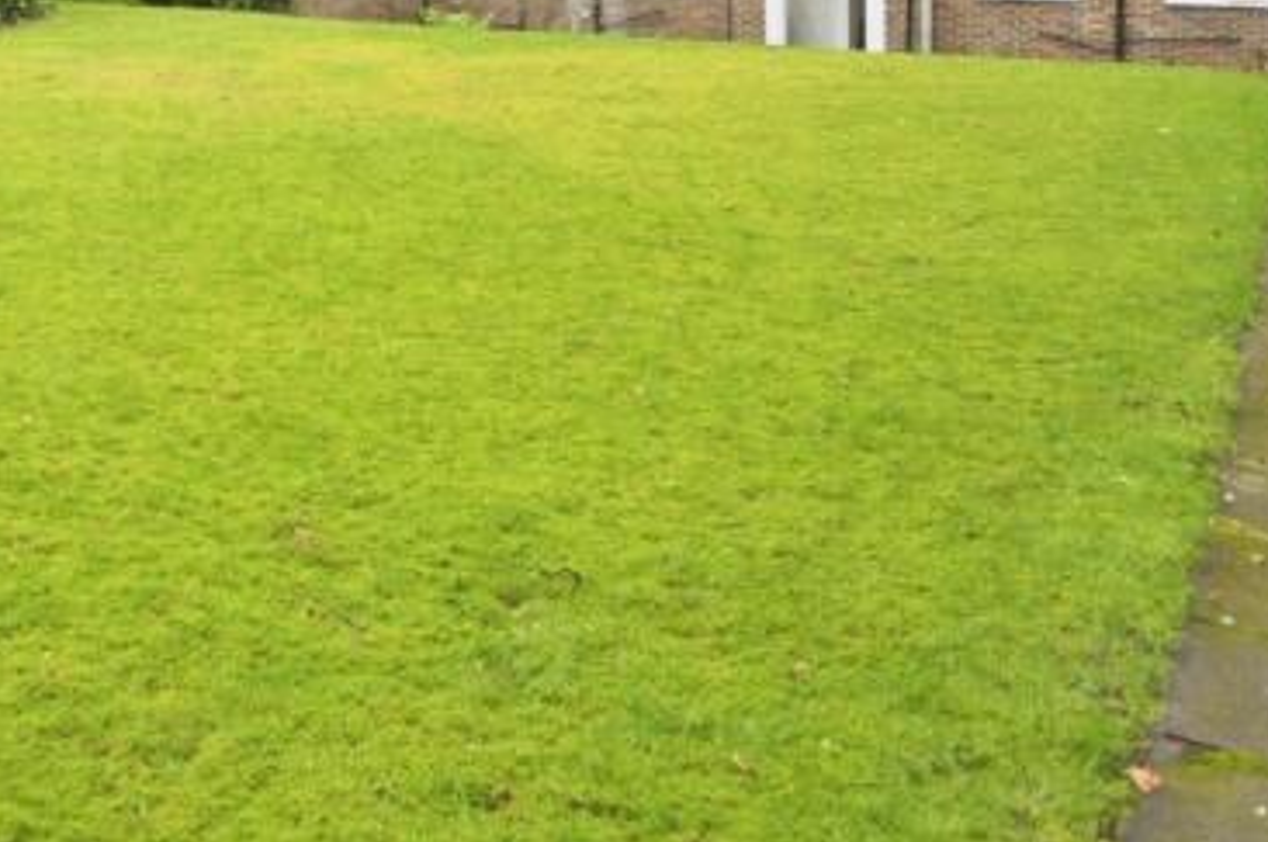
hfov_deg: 40.9
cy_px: -23
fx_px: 1477
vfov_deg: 29.5
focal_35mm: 42
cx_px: 17
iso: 200
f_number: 4.5
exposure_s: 1/80
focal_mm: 10
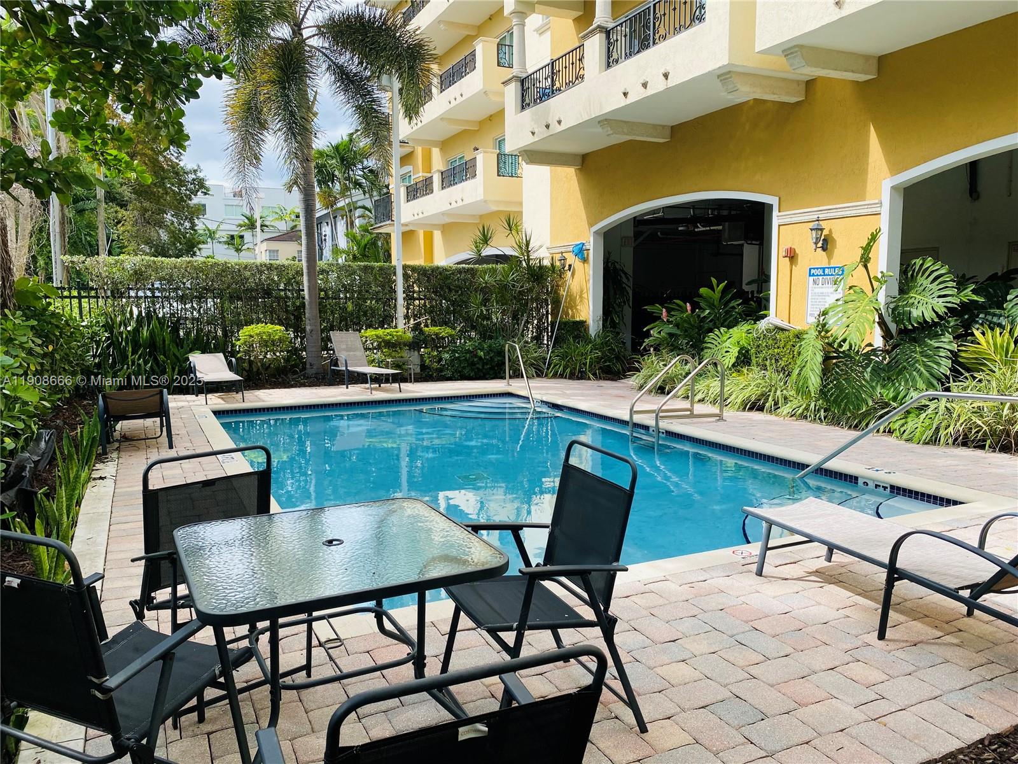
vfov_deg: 53.1
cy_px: 382
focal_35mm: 26
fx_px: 765
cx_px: 509
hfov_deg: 67.3
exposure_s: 1/1007
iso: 32
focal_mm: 4.25
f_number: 1.8
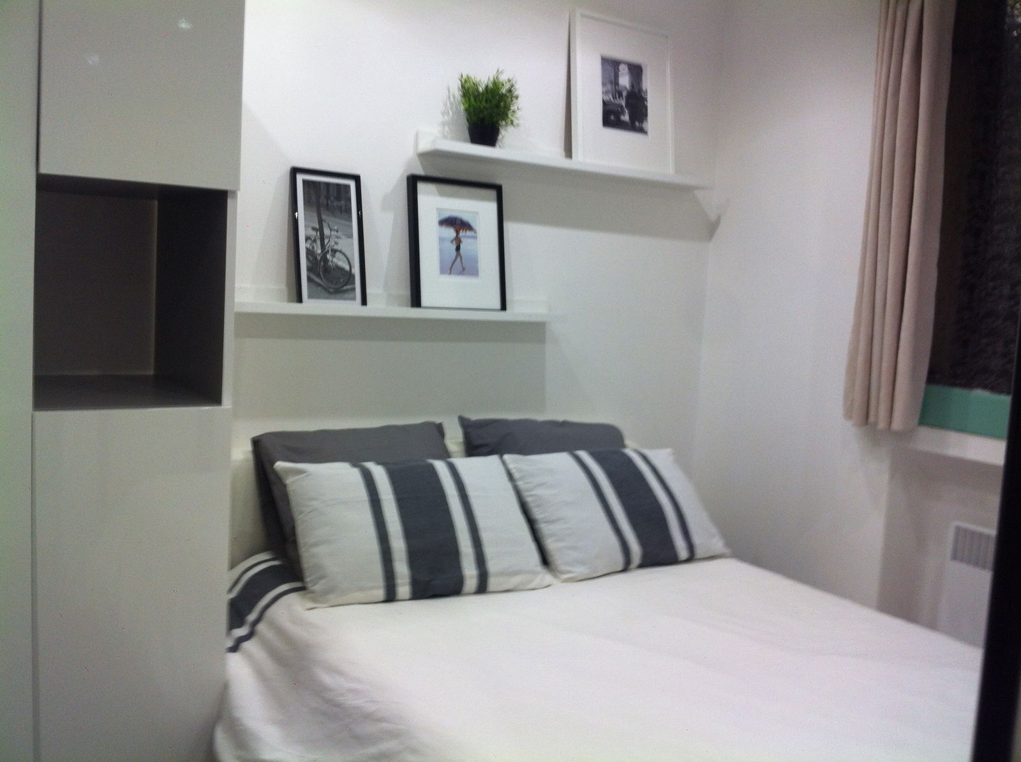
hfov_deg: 52.7
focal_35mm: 35
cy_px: 381
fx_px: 1031
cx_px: 510
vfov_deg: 40.6
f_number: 2.8
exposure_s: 1/17
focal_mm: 3.85
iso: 80
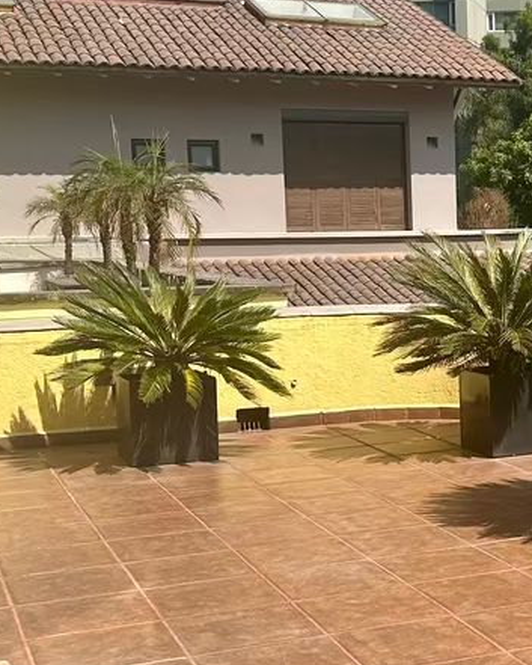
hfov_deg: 21.3
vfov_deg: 27.5
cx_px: 547
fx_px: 1358
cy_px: 380
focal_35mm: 69
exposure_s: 1/3968
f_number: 1.5
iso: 50
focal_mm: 5.7
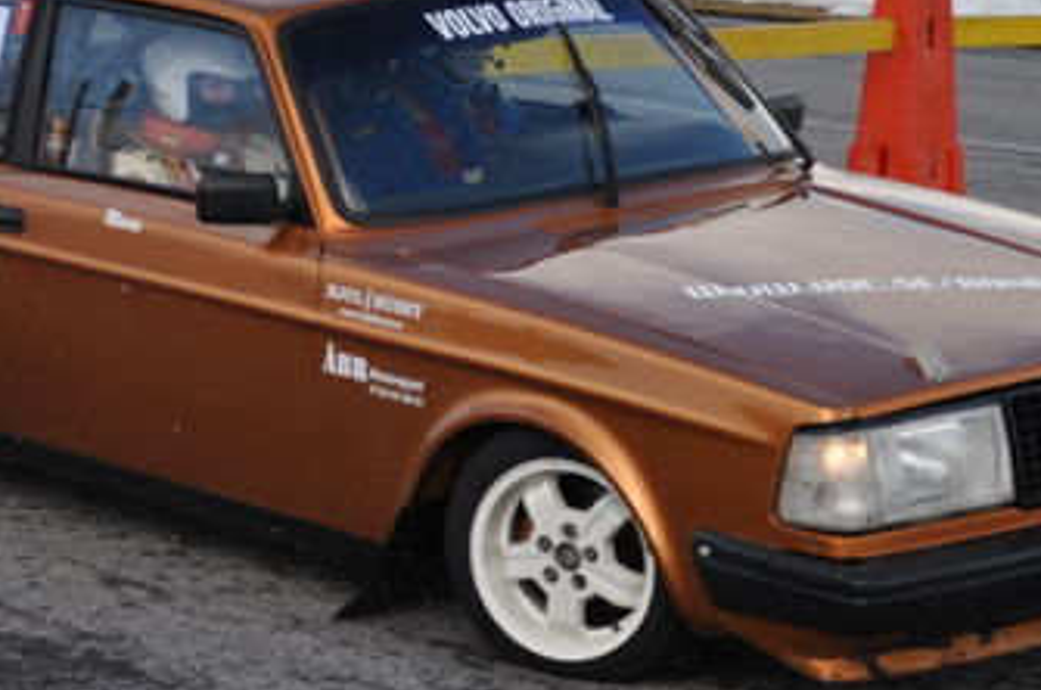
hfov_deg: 15.6
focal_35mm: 132
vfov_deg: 10.3
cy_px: 247
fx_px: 3810
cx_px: 544
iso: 400
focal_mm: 46
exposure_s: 1/1600
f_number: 5.6
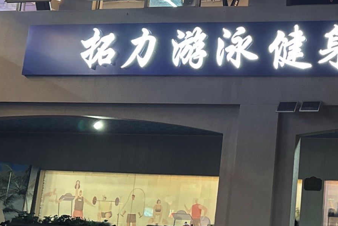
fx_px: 535
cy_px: 118
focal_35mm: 57
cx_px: 353
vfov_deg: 23.8
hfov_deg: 31.8
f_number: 1.78
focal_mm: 6.86
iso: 800
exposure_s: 1/44
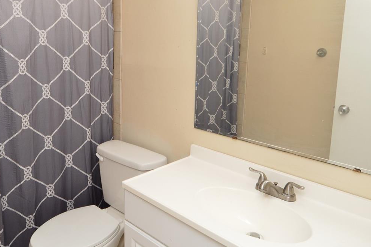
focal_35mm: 29
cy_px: 101
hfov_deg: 61.9
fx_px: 299
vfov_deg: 44.7
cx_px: 120
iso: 400
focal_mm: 12
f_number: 4.5
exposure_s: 1/80
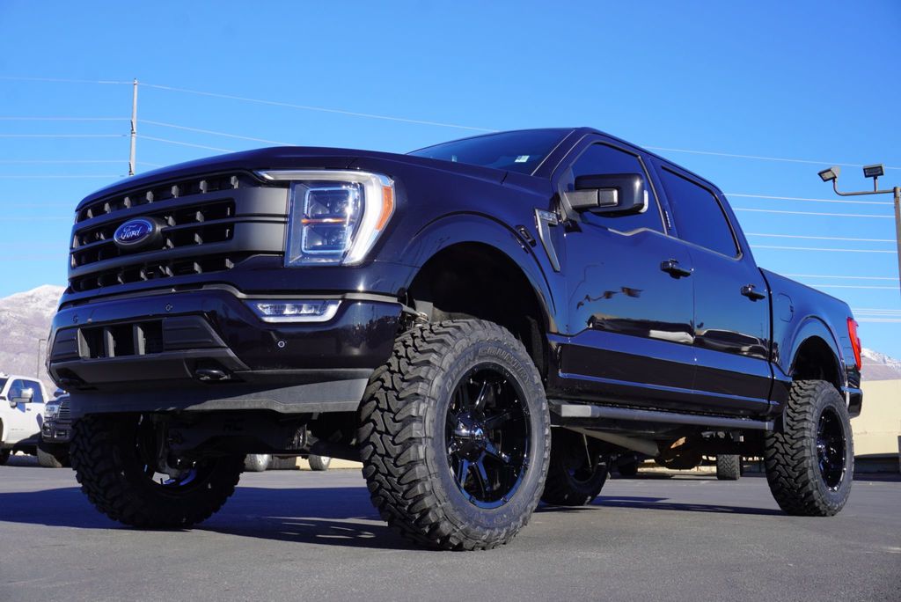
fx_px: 1052
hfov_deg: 46.4
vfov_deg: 31.9
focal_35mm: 42
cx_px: 450
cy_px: 301
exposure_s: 1/125
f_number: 9
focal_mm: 28
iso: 100
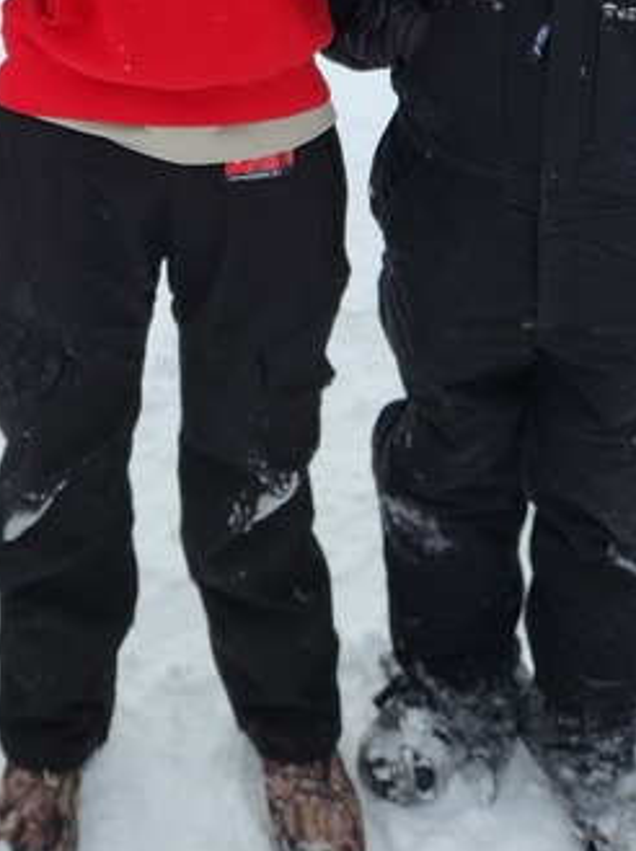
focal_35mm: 56
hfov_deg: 25.5
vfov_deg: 29.8
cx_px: 114
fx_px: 1375
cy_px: -153
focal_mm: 5.4
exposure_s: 1/909
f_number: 1.8
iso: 20
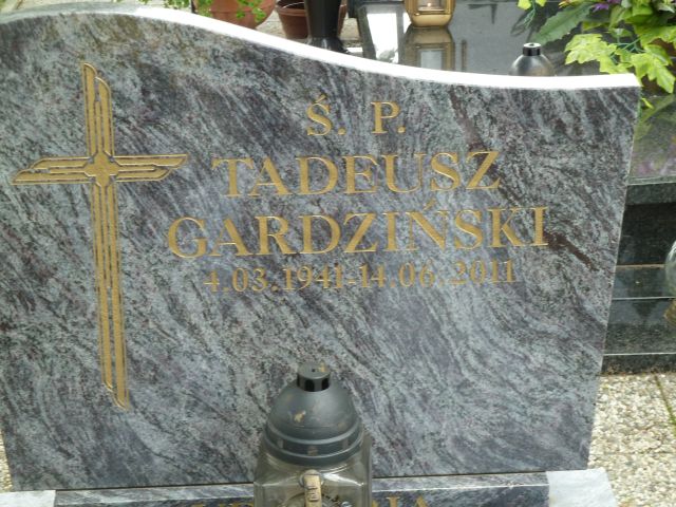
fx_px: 2031
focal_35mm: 104
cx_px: 338
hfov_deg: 18.9
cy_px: 254
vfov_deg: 14.2
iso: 125
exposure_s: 1/50
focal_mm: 17
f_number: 4.3
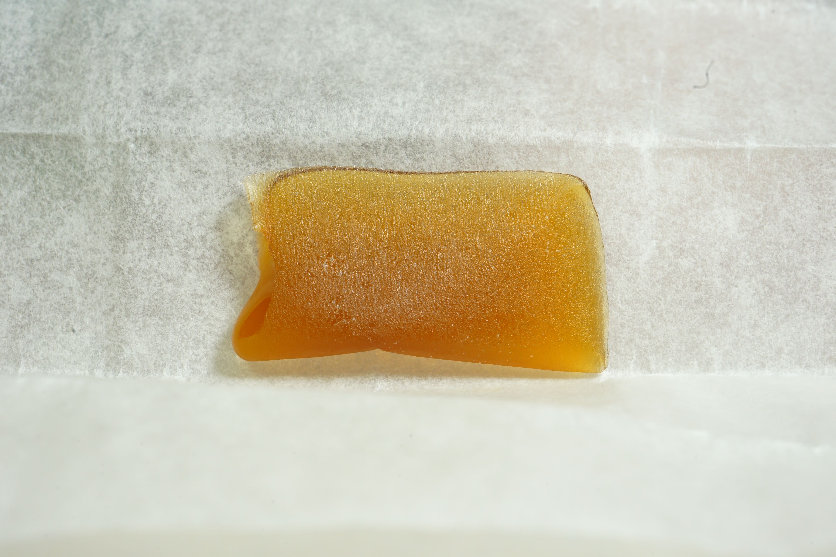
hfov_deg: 39.6
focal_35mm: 50
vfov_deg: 27.0
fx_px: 1161
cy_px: 278
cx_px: 418
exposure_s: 1/30
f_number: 13
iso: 640
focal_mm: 50
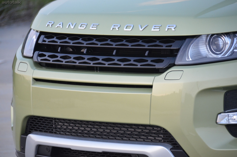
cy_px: 78
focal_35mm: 300
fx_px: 1971
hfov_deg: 6.9
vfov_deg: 4.6
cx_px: 118
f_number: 5.6
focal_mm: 200
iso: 1600
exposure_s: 1/250
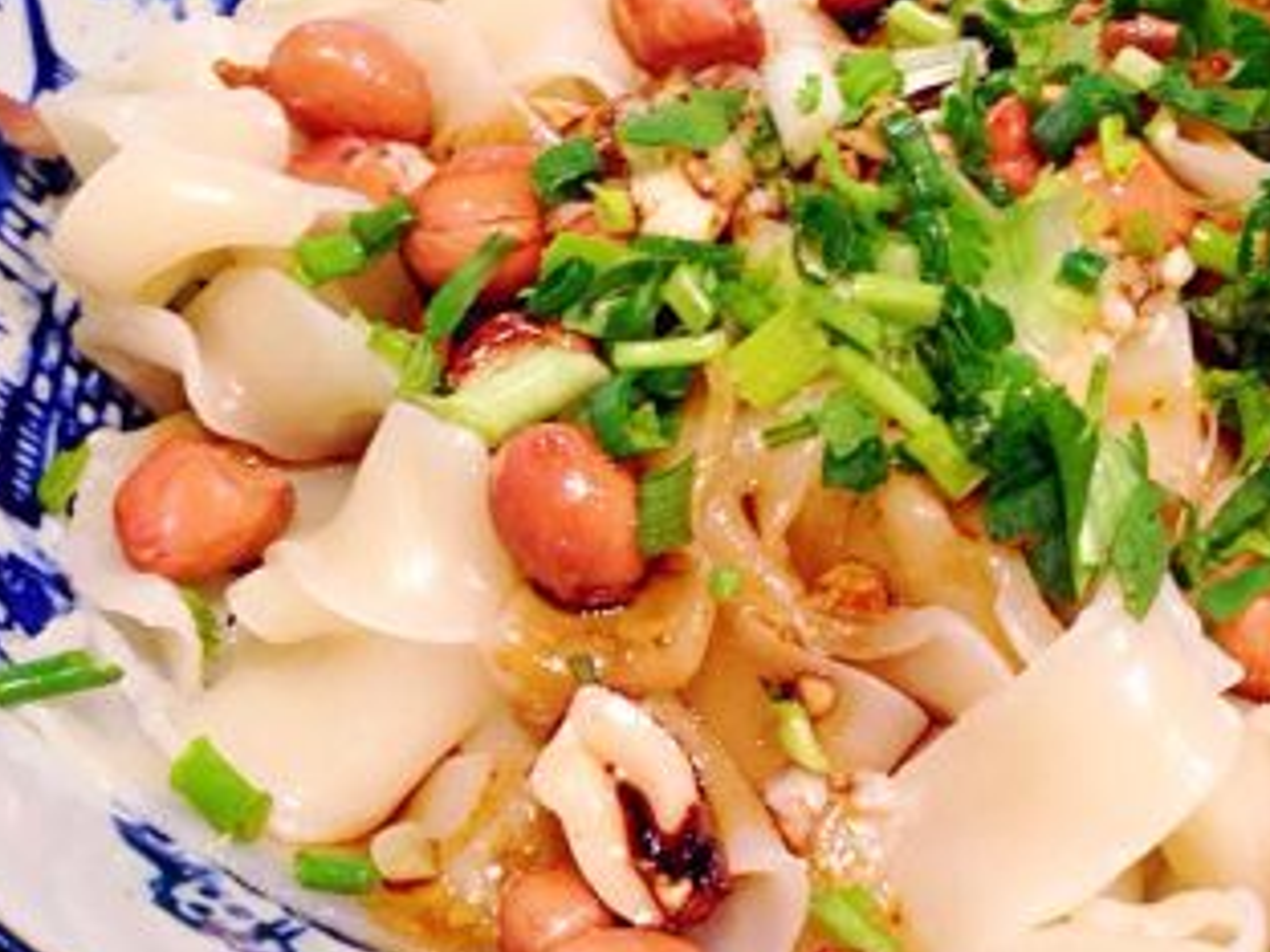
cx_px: 879
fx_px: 2715
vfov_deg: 19.9
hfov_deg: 26.1
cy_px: 441
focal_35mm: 74
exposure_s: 1/20
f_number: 2.4
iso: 100
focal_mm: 4.12
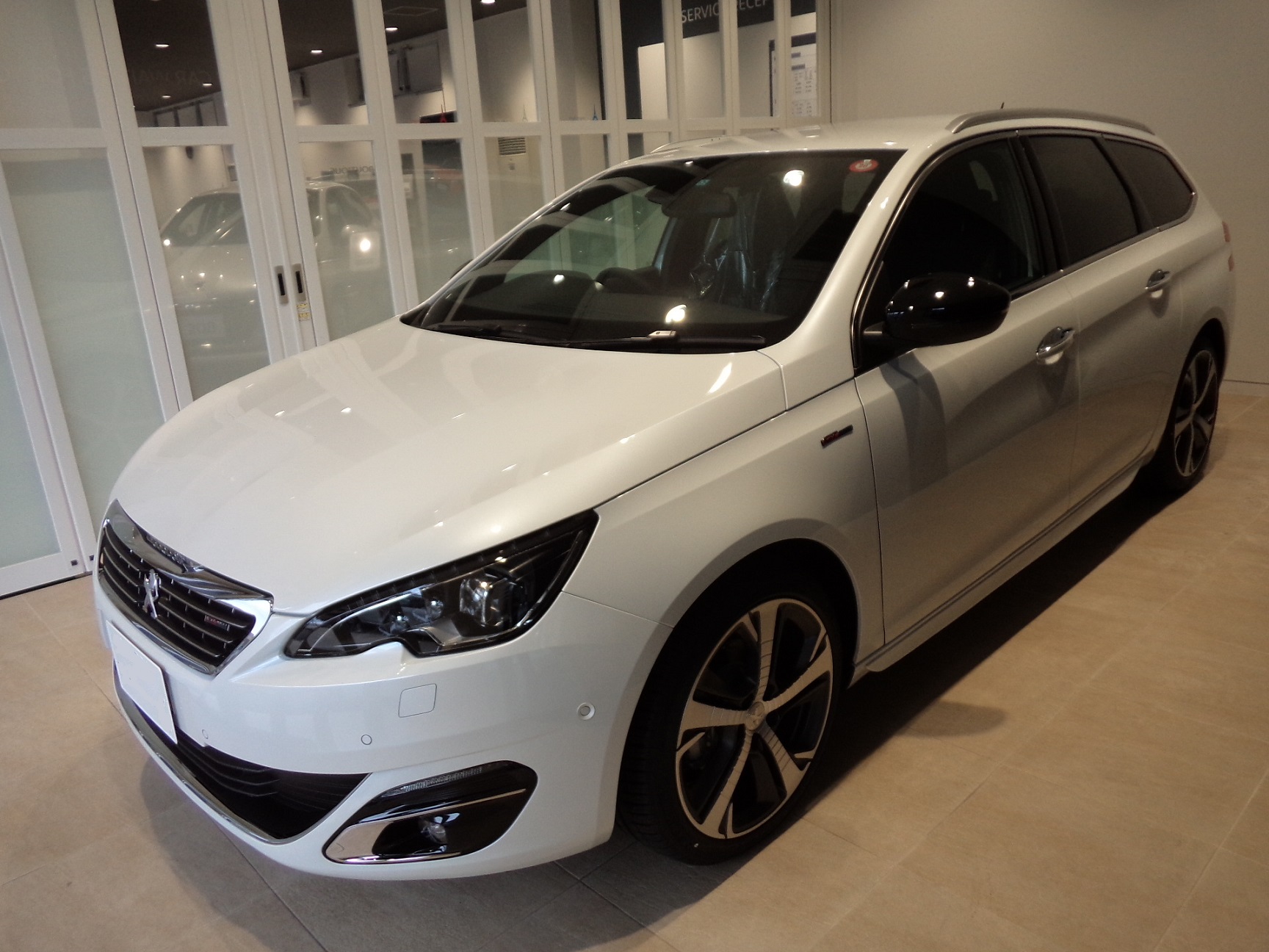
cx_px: 634
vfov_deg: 53.1
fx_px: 953
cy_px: 476
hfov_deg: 67.3
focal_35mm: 26
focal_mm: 4.6
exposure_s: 1/60
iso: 125
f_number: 3.3
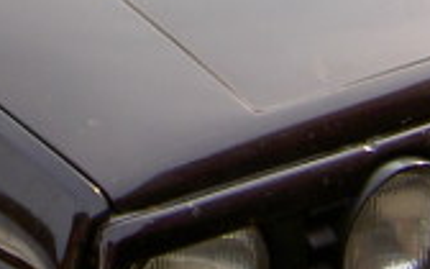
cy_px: -223
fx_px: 2016
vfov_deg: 7.4
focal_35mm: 172
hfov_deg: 12.1
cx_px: 10
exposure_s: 1/125
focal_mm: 5.6
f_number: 4.7
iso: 50
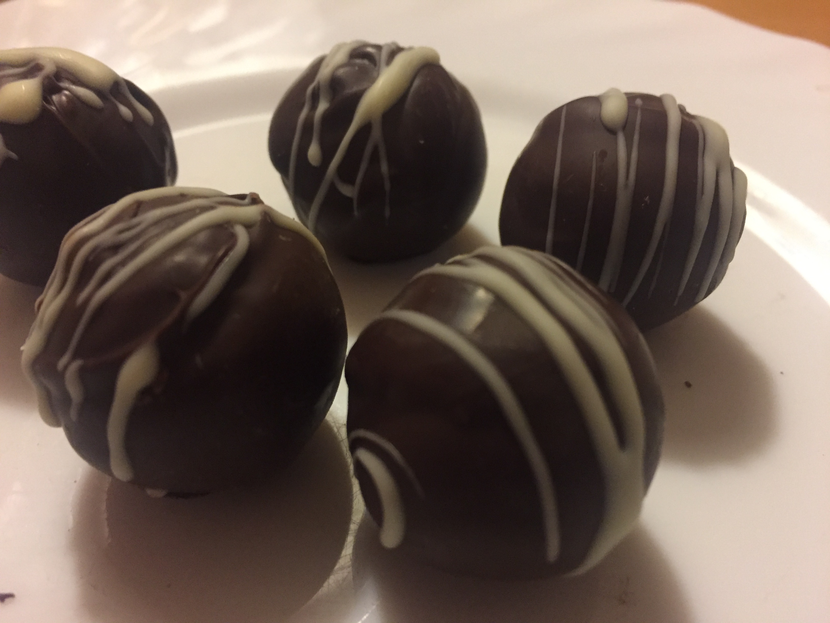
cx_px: 415
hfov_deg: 61.7
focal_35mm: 29
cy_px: 312
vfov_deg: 48.2
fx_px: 695
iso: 250
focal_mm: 4.15
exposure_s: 1/17
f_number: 2.2
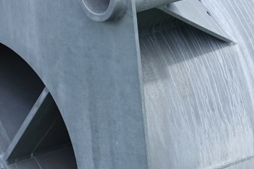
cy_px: 205
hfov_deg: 3.5
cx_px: 113
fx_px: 4175
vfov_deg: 2.3
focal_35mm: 592
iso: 125
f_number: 6.3
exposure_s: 1/200
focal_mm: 61.19
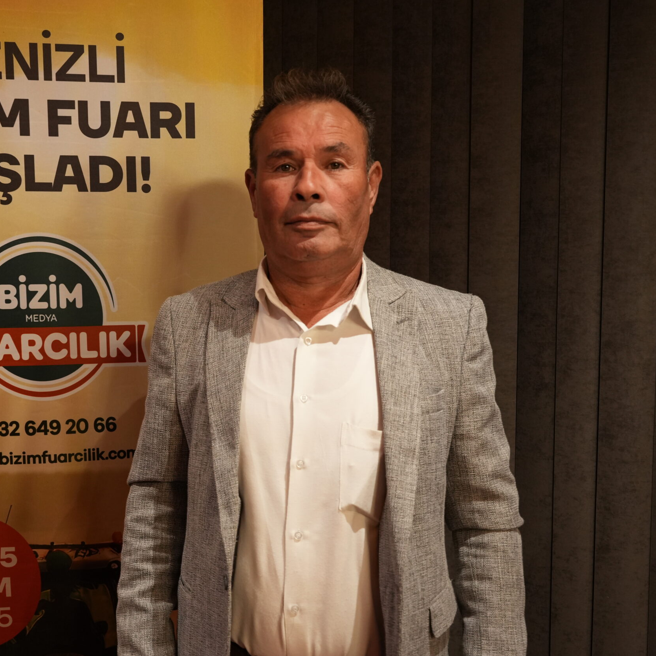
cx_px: 190
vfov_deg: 39.2
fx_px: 922
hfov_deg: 38.5
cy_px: 329
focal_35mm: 43
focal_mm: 33
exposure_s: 1/25
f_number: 5
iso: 2000
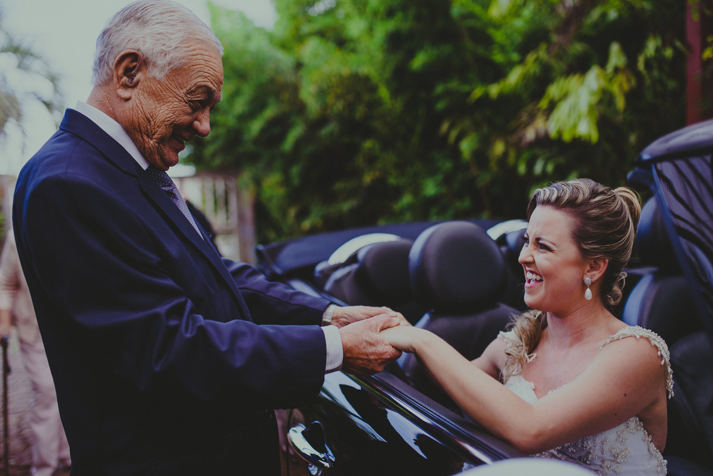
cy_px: 238
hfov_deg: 54.4
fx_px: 693
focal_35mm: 35
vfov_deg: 37.9
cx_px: 356
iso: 400
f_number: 2
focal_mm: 35
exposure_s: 1/800
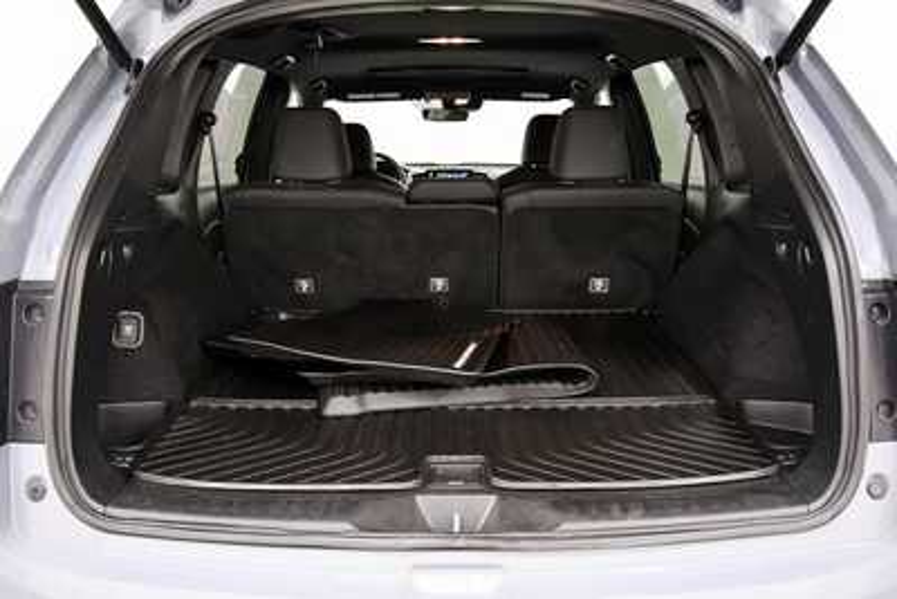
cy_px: 300
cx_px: 448
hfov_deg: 61.9
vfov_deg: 43.6
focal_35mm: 30
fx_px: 748
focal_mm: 20
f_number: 5.6
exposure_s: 1/60
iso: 3600
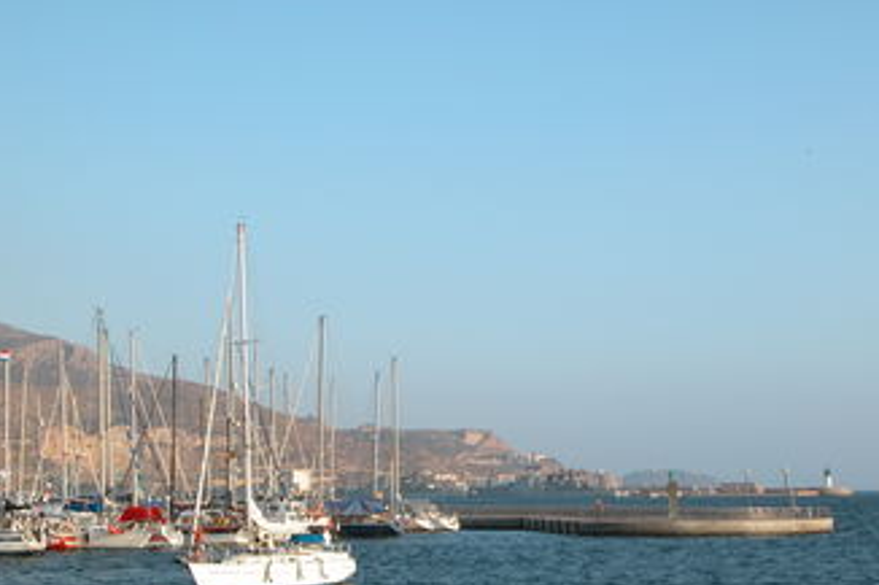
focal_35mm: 69
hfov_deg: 29.3
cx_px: 431
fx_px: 1684
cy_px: 399
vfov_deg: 19.6
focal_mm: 13.7
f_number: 6.2
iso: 100
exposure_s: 1/228
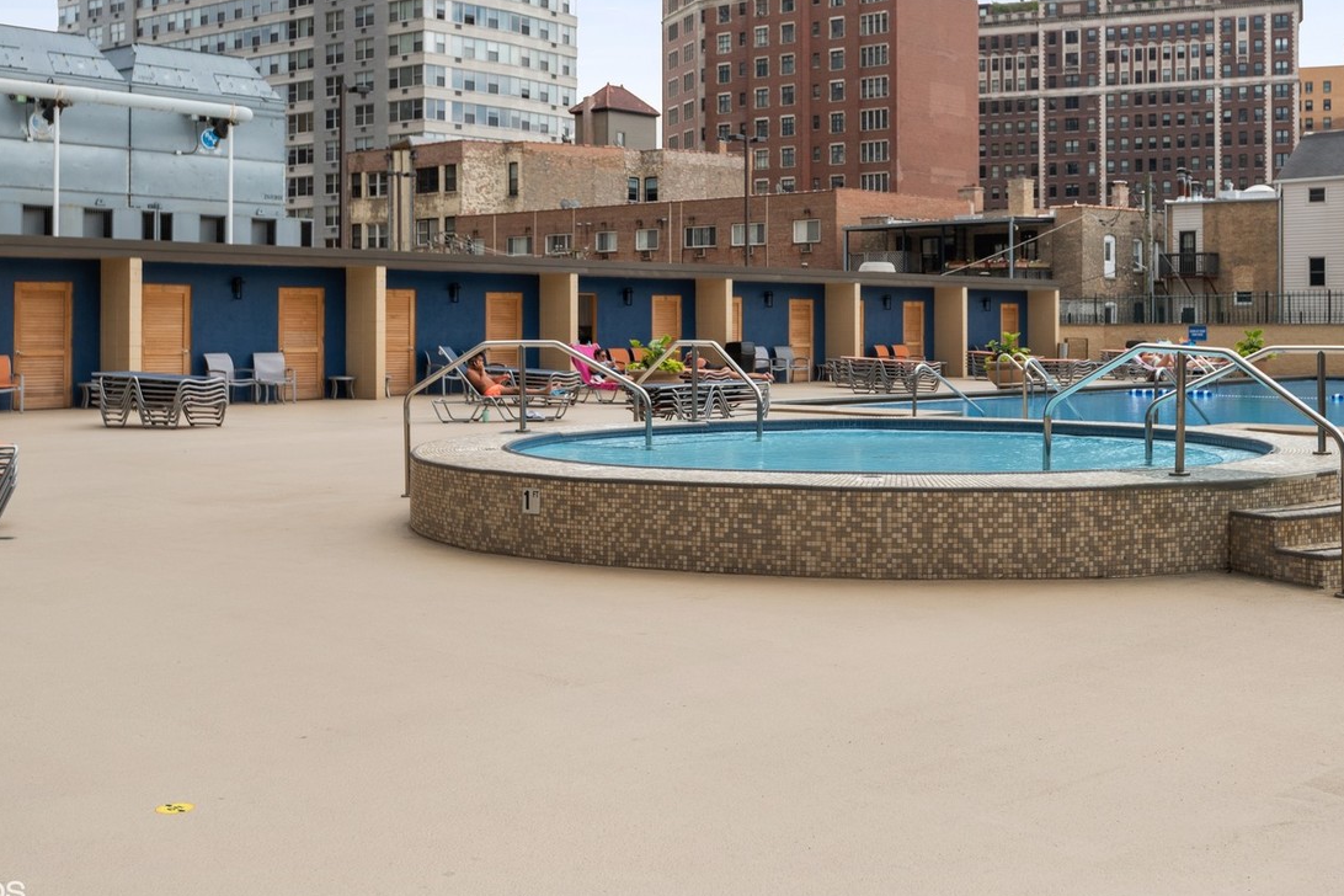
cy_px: 247
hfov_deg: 45.3
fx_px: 1605
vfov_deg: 30.8
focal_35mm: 43
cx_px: 774
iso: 200
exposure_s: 1/800
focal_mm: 29
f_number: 8
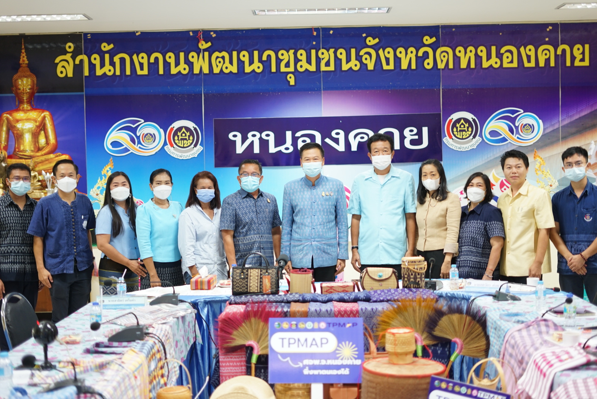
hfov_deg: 39.6
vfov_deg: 27.0
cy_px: 200
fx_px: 830
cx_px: 298
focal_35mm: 50
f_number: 1.8
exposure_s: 1/60
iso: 400
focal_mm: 50
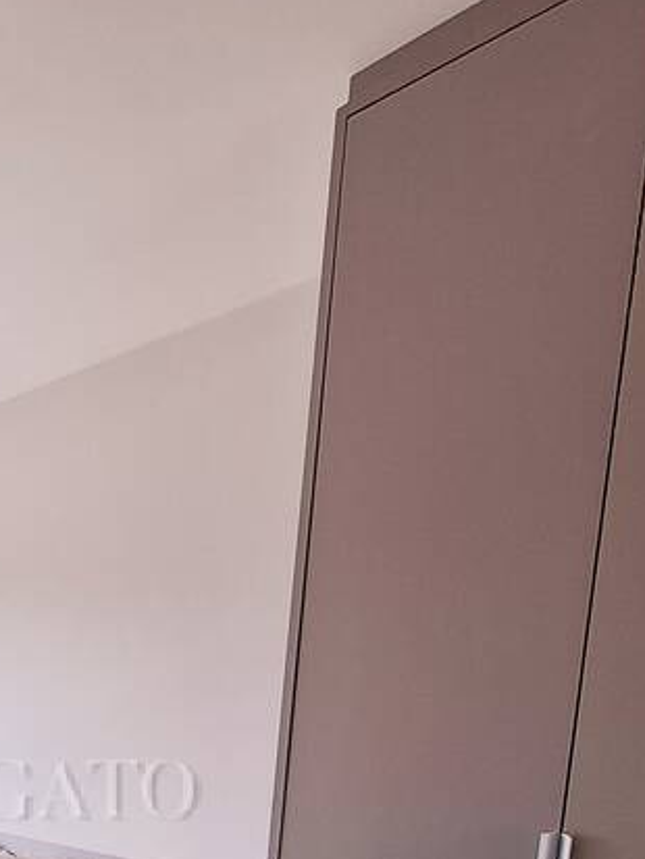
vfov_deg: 47.5
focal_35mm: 34
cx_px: -156
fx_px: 844
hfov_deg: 33.0
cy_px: 799
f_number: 2.2
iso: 40
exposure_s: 1/100
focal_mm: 1.74
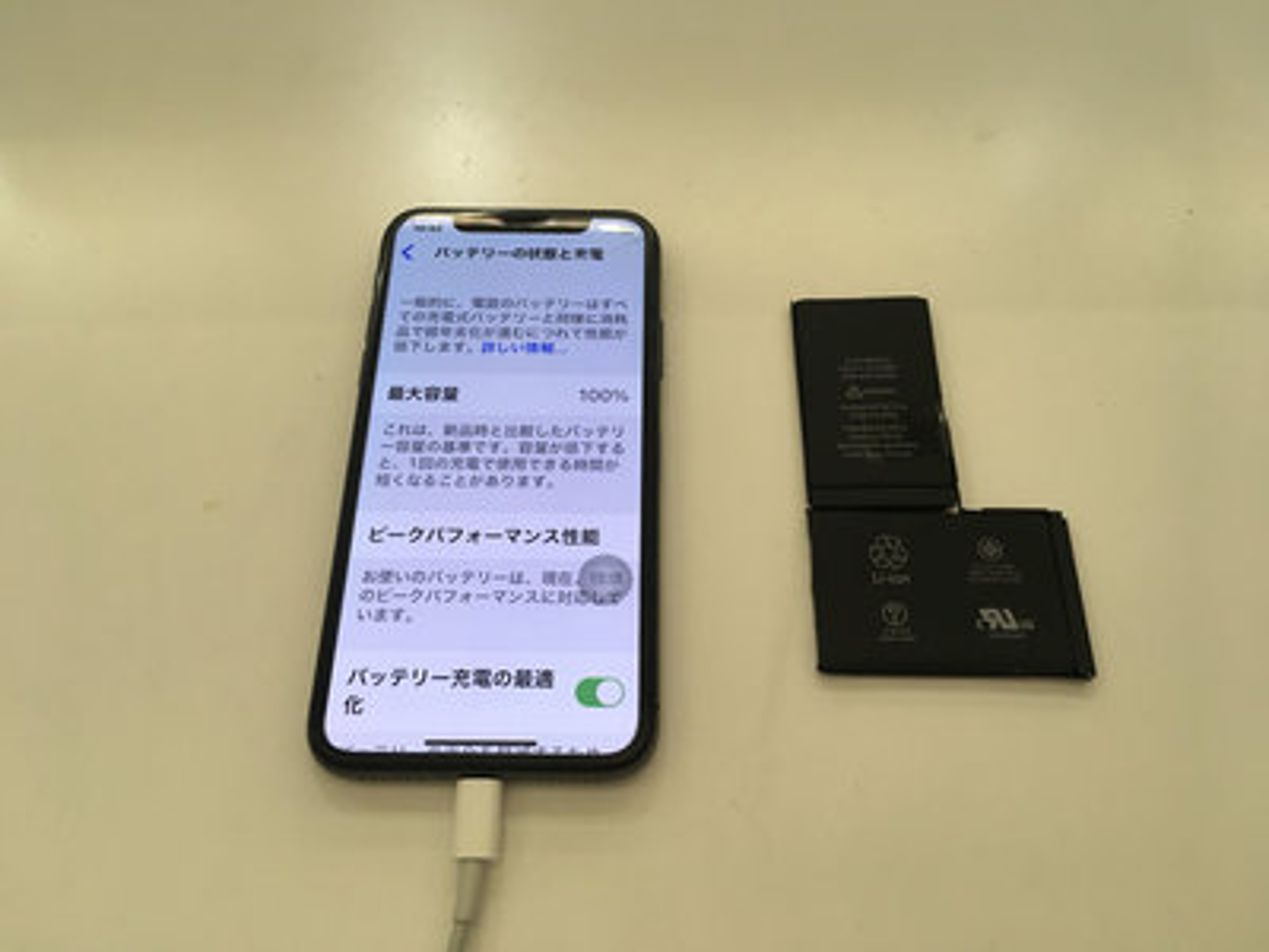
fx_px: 1063
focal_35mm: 29
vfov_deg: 48.2
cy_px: 476
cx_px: 634
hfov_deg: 61.7
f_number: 2.2
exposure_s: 1/40
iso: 25
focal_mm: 4.15
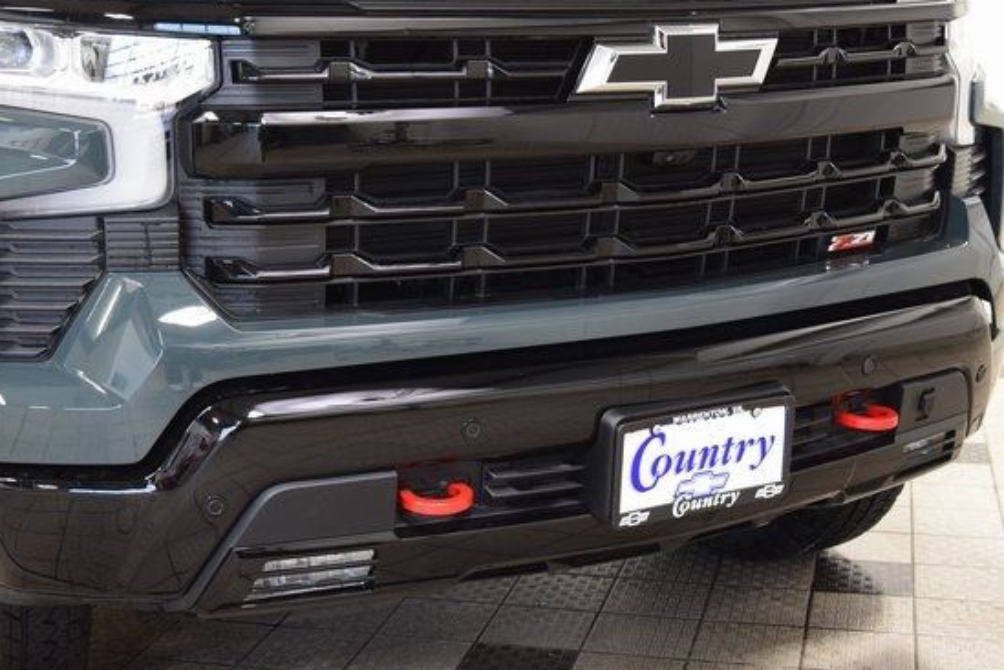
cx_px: 461
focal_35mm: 56
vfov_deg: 24.2
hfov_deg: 35.6
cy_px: 296
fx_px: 1562
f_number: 6.3
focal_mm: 32
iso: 1250
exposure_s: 1/15
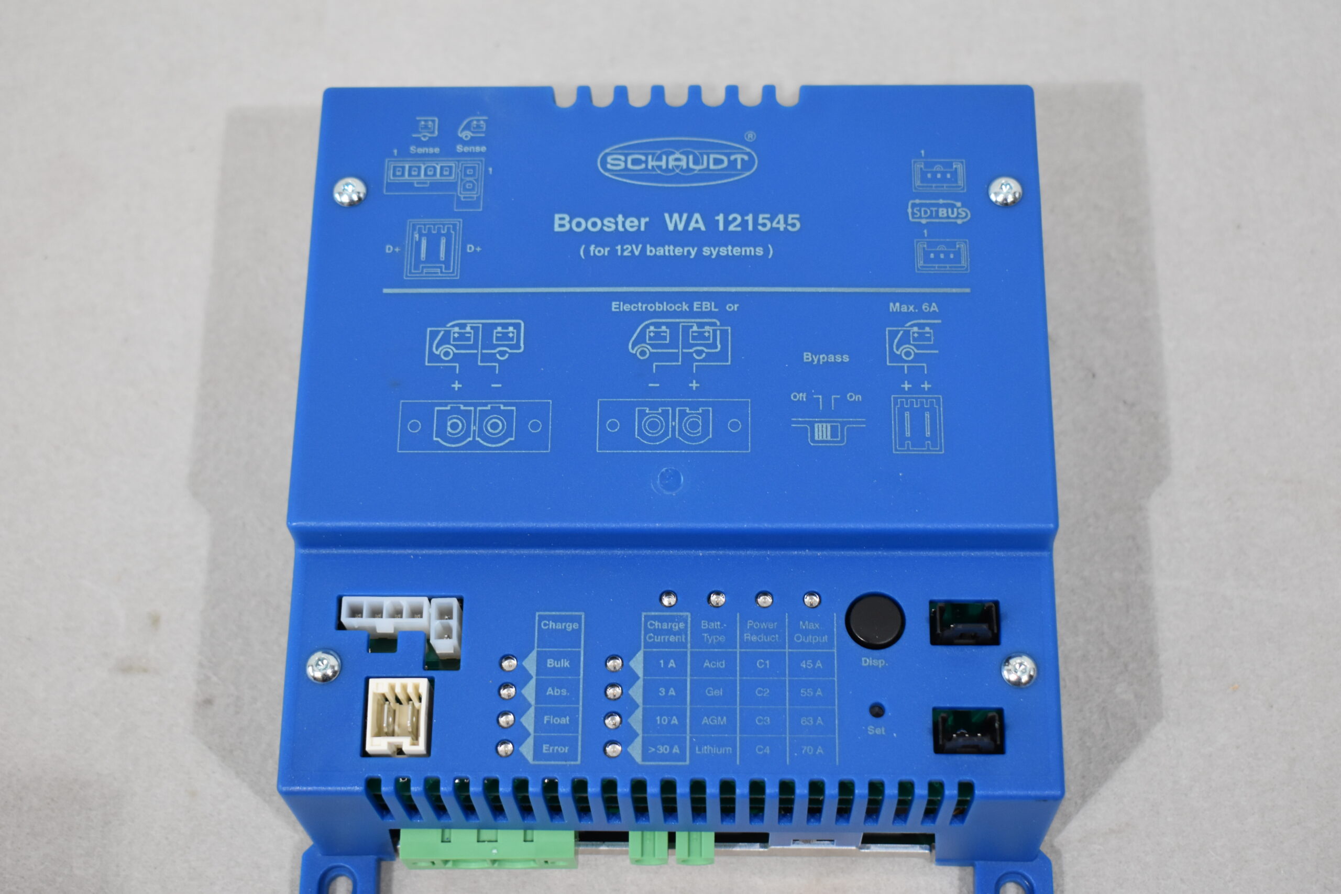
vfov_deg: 23.8
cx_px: 670
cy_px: 447
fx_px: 2123
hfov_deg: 35.1
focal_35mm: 57
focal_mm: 38
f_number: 4.8
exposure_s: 1/125
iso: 800
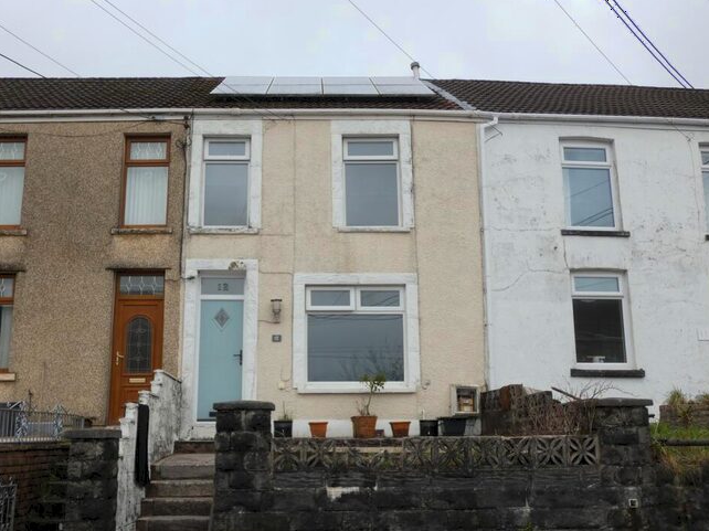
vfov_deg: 39.6
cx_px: 330
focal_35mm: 36
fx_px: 737
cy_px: 282
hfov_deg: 51.3
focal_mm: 6
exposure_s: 1/640
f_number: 3.4
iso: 80
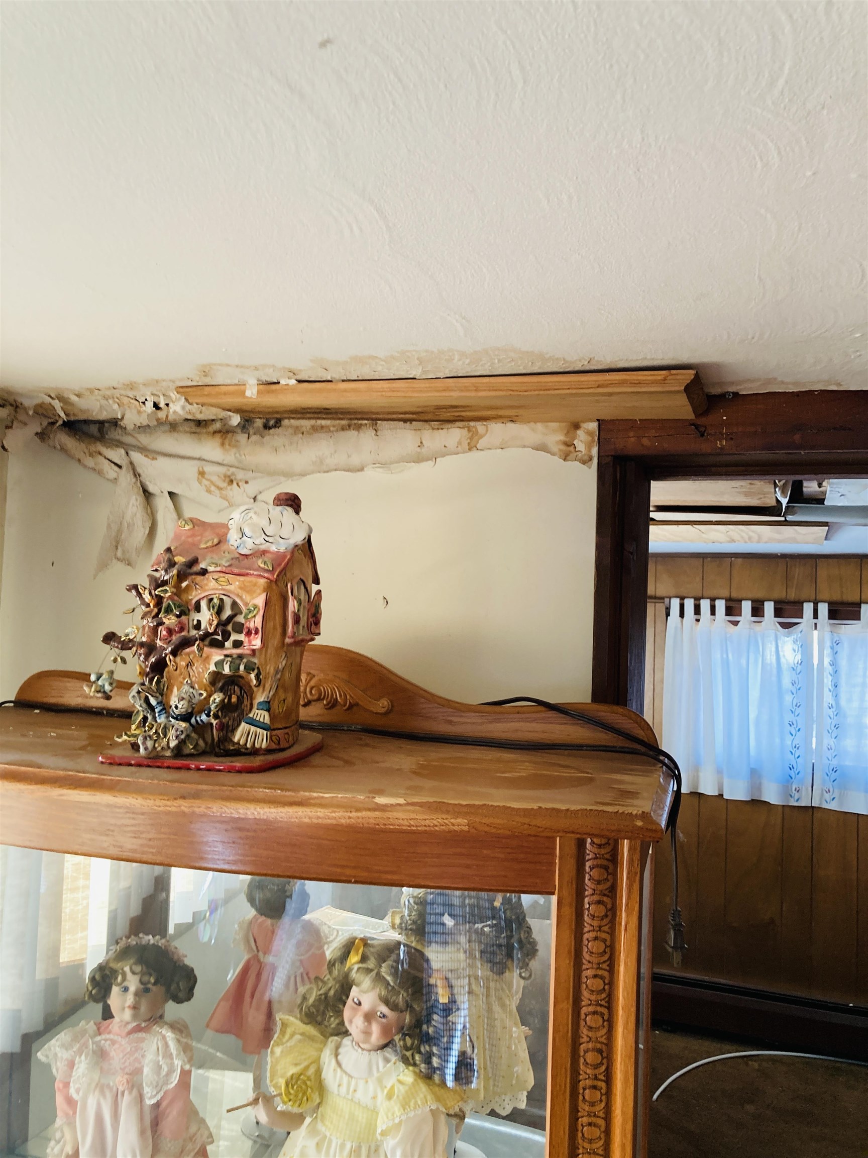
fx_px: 936
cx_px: 434
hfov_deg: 49.7
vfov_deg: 63.4
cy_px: 579
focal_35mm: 28
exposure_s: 1/60
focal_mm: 3.99
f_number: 1.8
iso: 125
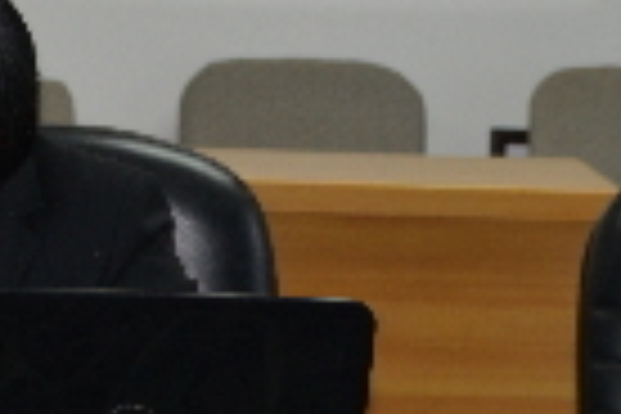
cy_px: 160
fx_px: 2708
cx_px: 238
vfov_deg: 8.7
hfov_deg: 13.1
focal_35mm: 157
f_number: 4
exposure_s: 1/60
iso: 400
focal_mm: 36
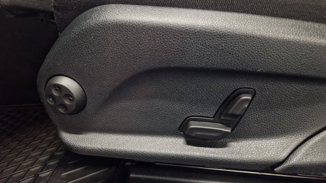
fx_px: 225
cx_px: 165
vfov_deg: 44.4
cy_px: 89
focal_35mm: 26
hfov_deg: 71.9
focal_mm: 5.4
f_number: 1.8
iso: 125
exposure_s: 1/100
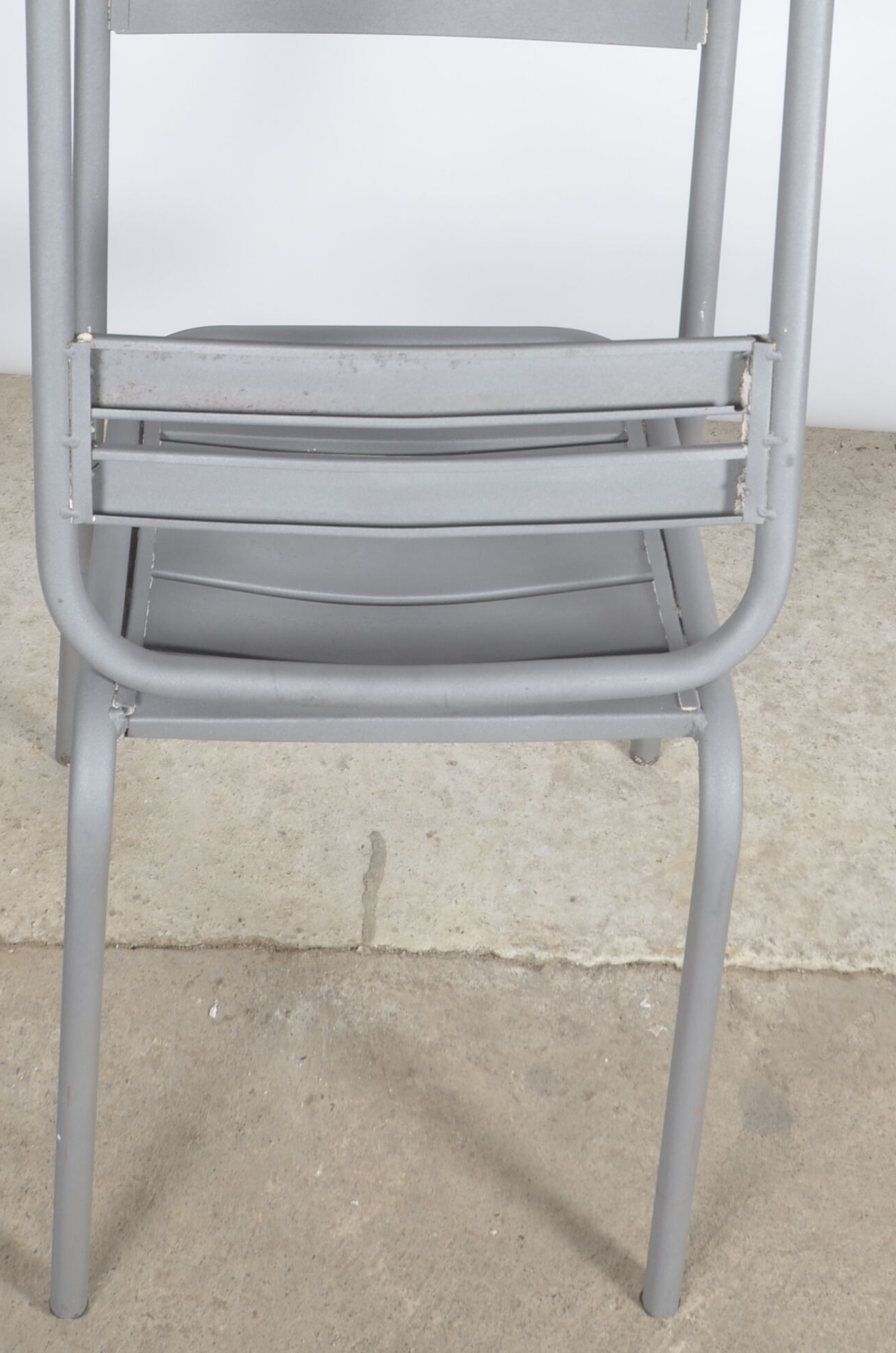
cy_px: 81
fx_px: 2550
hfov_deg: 19.9
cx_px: 456
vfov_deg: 28.3
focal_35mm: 68
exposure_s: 1/125
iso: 100
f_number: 11
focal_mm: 24
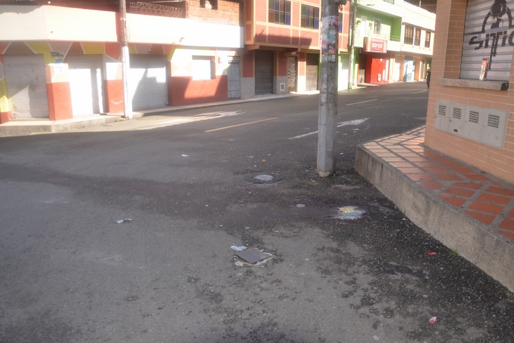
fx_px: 400
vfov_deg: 46.4
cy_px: 174
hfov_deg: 65.5
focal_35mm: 28
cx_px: 256
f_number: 4
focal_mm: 18
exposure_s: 1/250
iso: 110
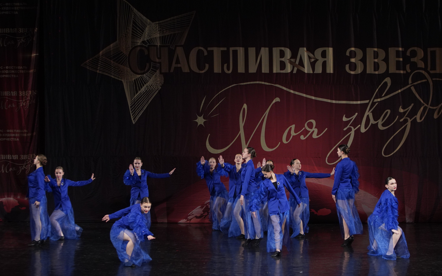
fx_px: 1301
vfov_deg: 12.1
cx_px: 220
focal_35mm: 108
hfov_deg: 19.3
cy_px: 136
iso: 2000
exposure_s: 1/500
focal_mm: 70
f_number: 3.2
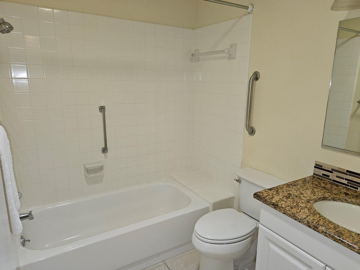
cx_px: 187
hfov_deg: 71.6
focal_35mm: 24
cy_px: 135
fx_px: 250
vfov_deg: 56.8
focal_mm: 5.4
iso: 100
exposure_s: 1/60
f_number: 1.8
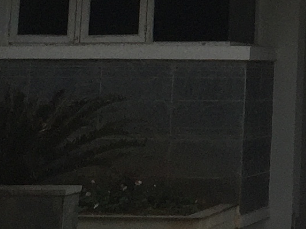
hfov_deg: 10.6
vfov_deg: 7.9
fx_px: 1573
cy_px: -258
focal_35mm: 178
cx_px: 490
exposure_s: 1/2639
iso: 32
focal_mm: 4.15
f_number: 2.2
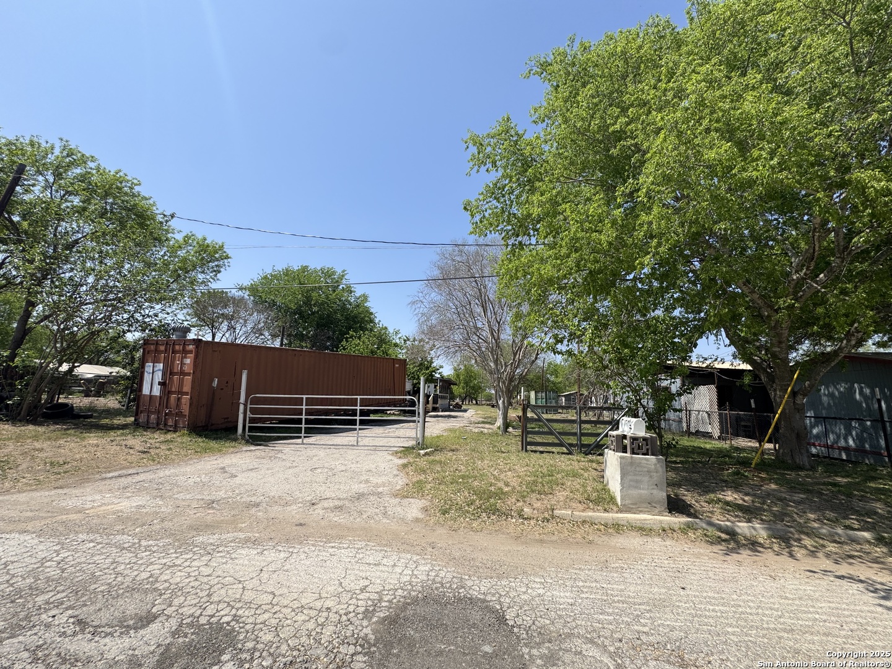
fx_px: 361
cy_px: 334
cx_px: 446
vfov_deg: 85.7
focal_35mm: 14
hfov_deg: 102.1
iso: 40
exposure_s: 1/1506
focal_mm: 2.22
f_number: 2.2
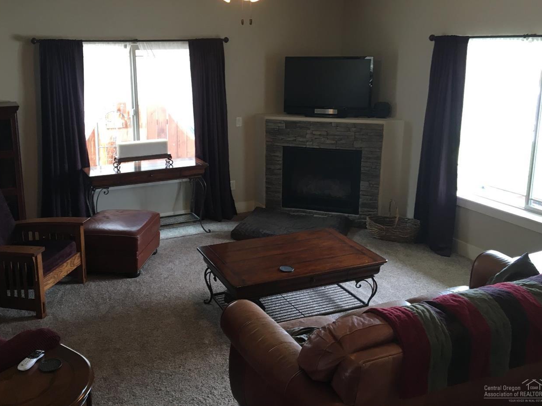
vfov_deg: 40.5
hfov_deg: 52.4
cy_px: 161
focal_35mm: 35
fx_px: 548
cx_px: 223
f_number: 2.2
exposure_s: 1/30
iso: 64
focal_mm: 4.15
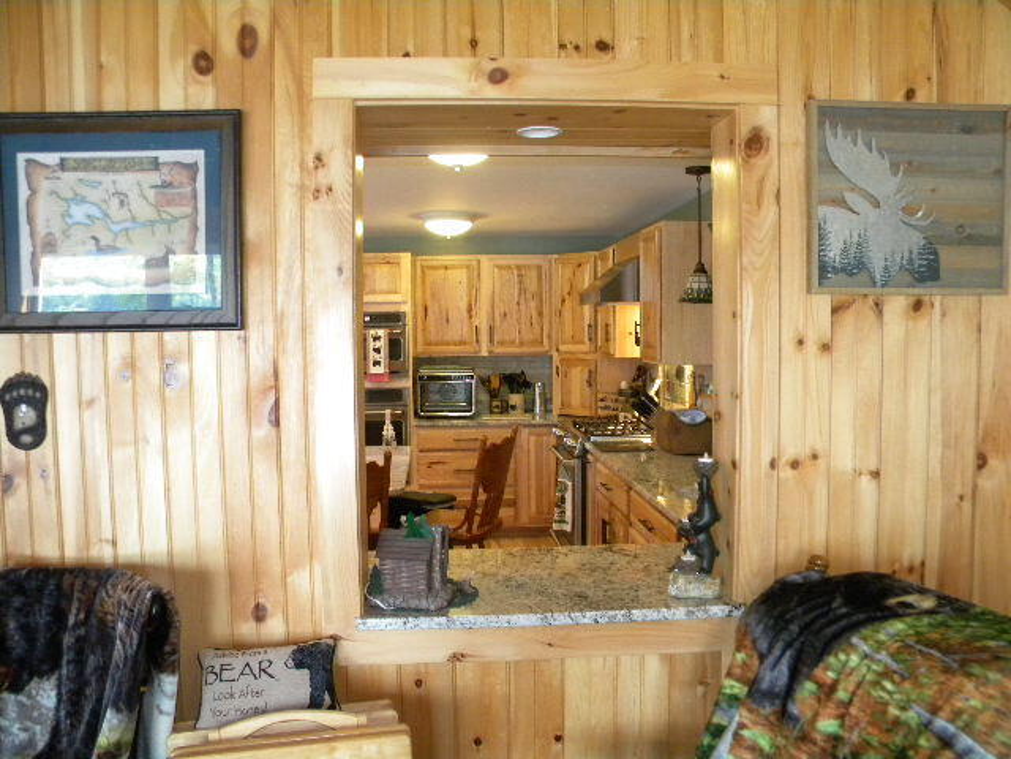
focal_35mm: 28
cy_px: 380
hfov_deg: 63.4
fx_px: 818
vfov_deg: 49.7
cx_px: 506
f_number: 3.5
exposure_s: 1/29
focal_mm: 5
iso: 400
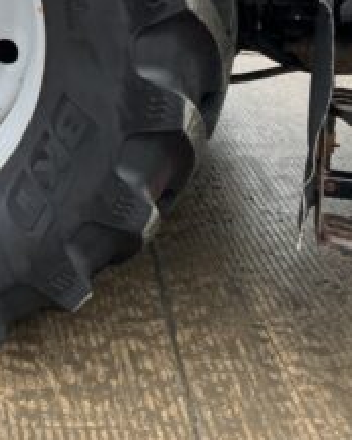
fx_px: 1093
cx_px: -18
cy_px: -6
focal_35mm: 84
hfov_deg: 17.8
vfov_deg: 21.9
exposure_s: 1/122
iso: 20
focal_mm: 3
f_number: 1.8
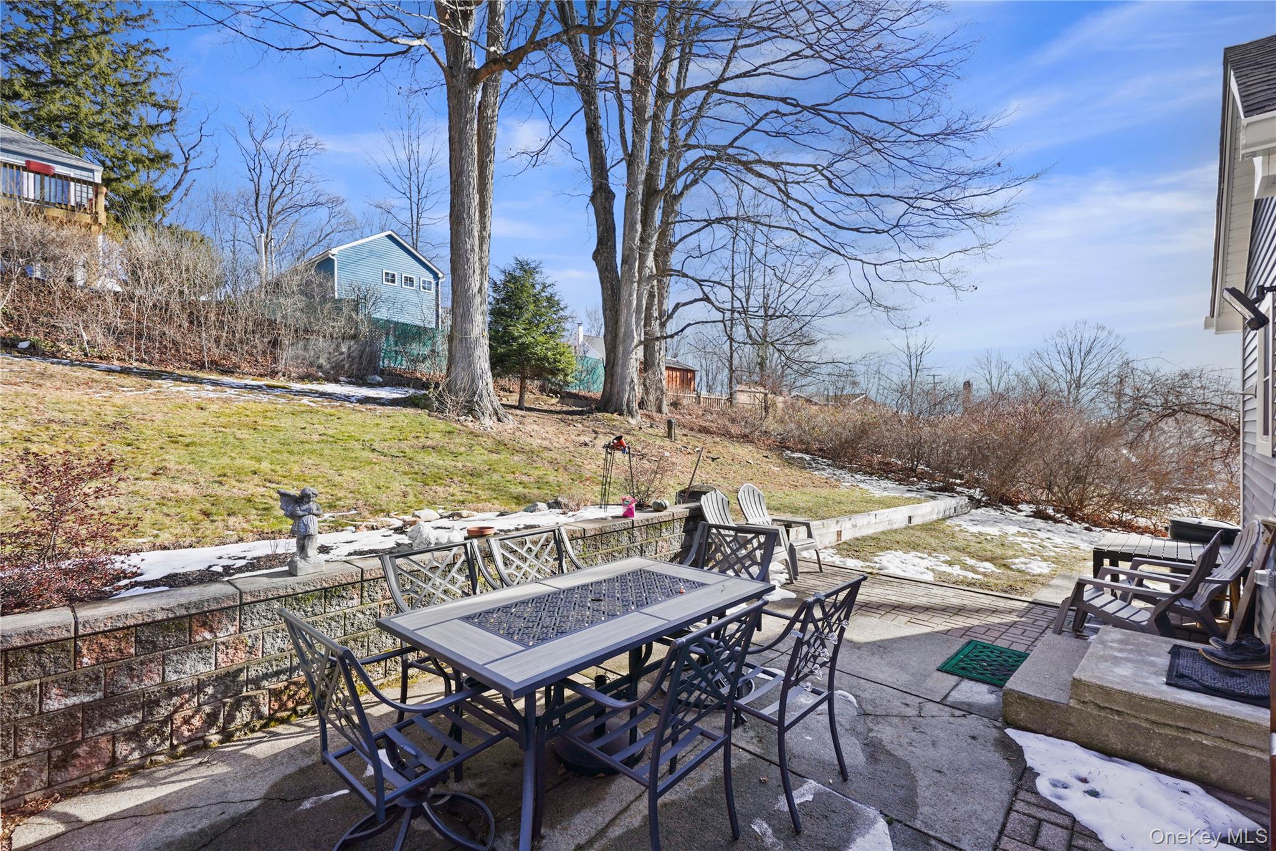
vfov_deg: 73.7
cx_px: 638
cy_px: 426
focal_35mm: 16
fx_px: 567
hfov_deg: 96.7
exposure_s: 1/50
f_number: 9
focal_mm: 16
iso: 64
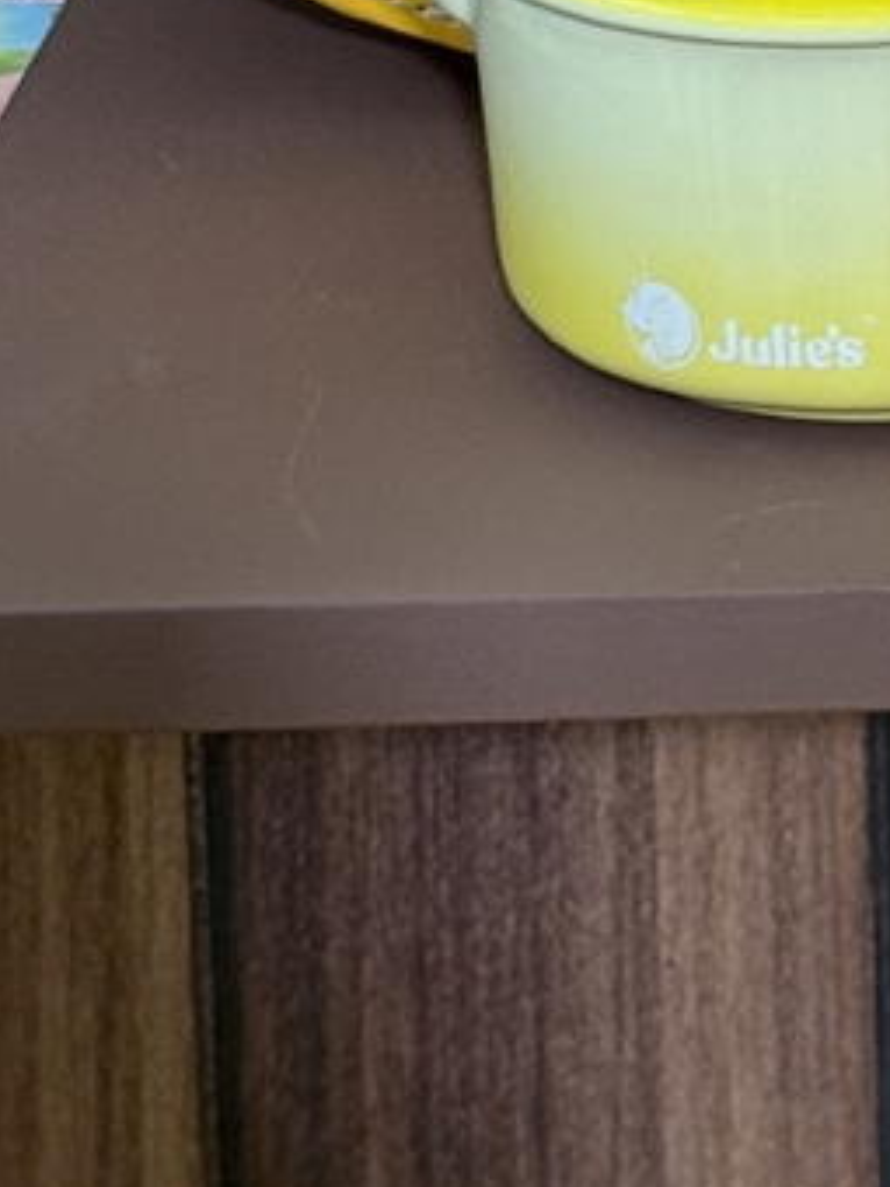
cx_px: 1913
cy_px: -1389
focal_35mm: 226
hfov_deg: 6.3
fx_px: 7747
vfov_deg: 8.2
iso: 50
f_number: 1.78
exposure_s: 1/100
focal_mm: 6.76
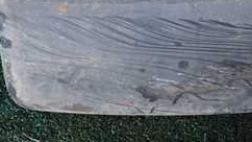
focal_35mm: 81
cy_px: -52
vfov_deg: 14.2
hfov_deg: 26.2
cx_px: 147
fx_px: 541
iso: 320
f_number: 2.3
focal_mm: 5.4
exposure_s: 1/30
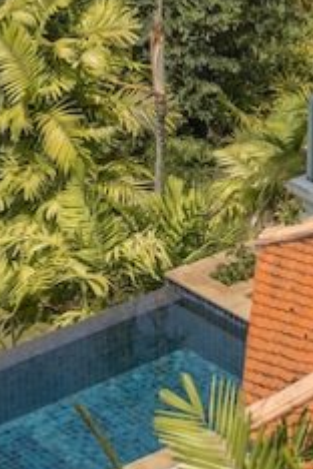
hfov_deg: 6.9
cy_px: -86
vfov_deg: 10.2
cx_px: 159
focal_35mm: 199
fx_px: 2595
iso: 100
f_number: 3.2
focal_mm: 42
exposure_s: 1/2500
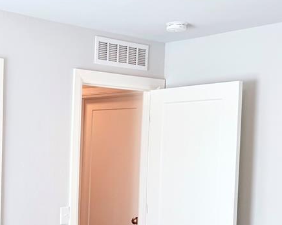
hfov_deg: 32.2
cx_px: 19
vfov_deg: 27.4
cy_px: 157
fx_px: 459
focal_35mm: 55
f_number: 1.78
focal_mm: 6.76
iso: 50
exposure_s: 1/144
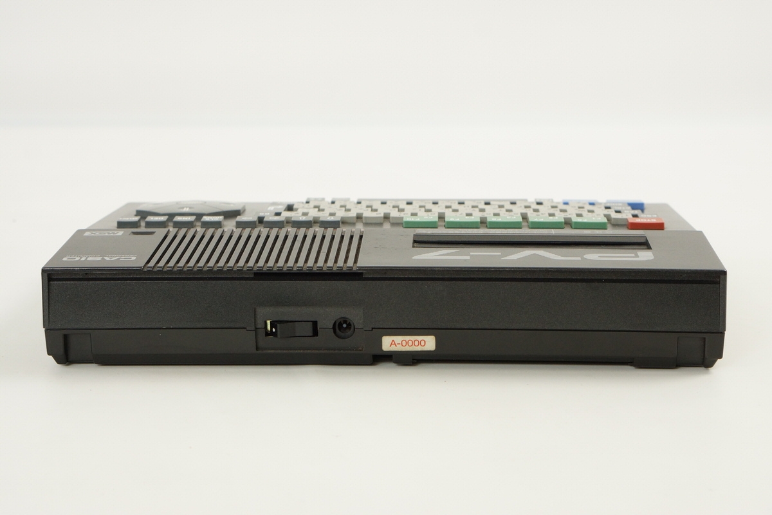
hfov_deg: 27.0
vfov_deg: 18.2
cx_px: 386
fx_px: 1608
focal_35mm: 75
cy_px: 258
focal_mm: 50
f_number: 6.3
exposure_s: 1/80
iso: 800
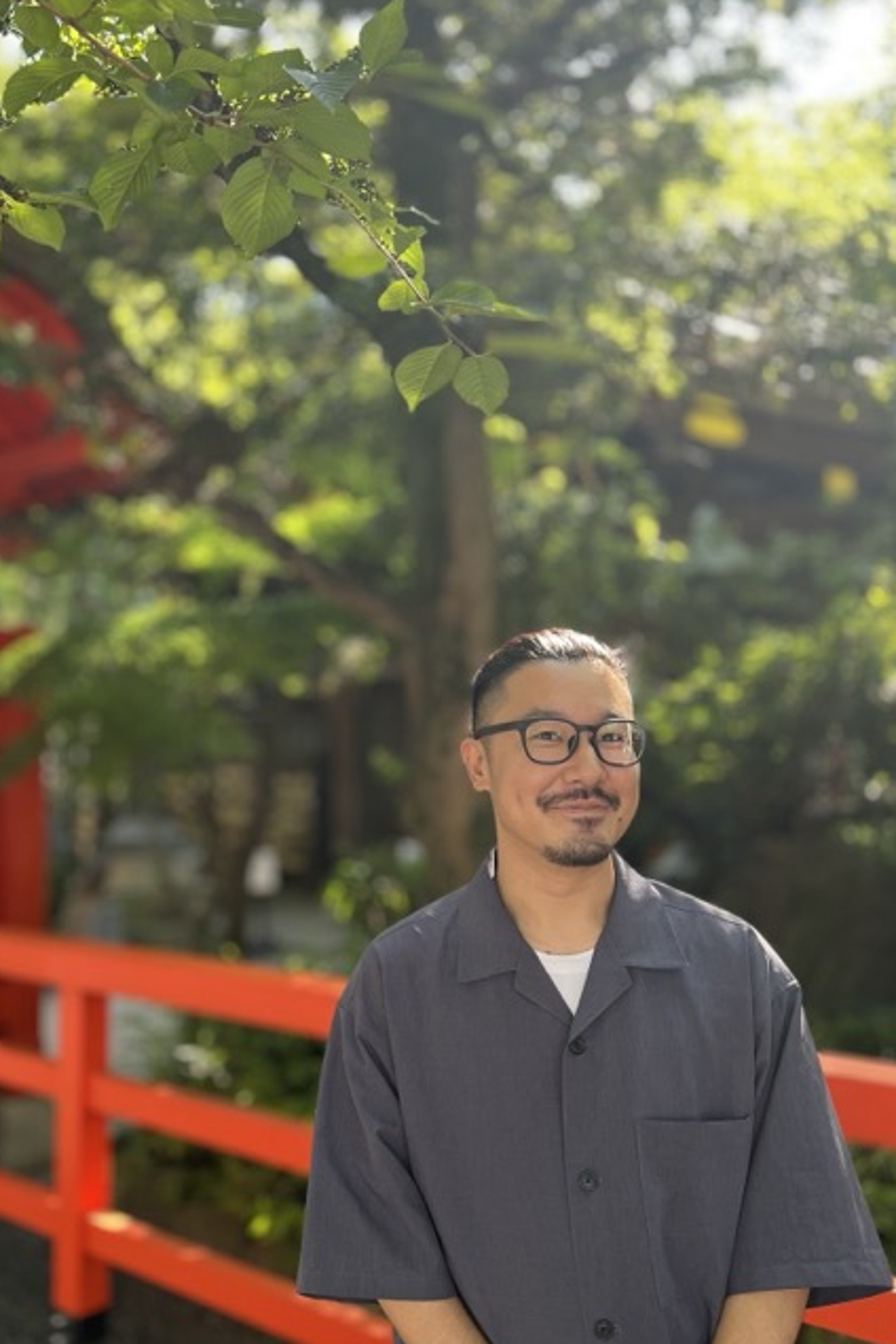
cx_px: 315
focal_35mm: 34
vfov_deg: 55.8
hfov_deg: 38.5
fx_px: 1269
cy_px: 687
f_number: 1.5
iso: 50
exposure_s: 1/171
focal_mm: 5.7
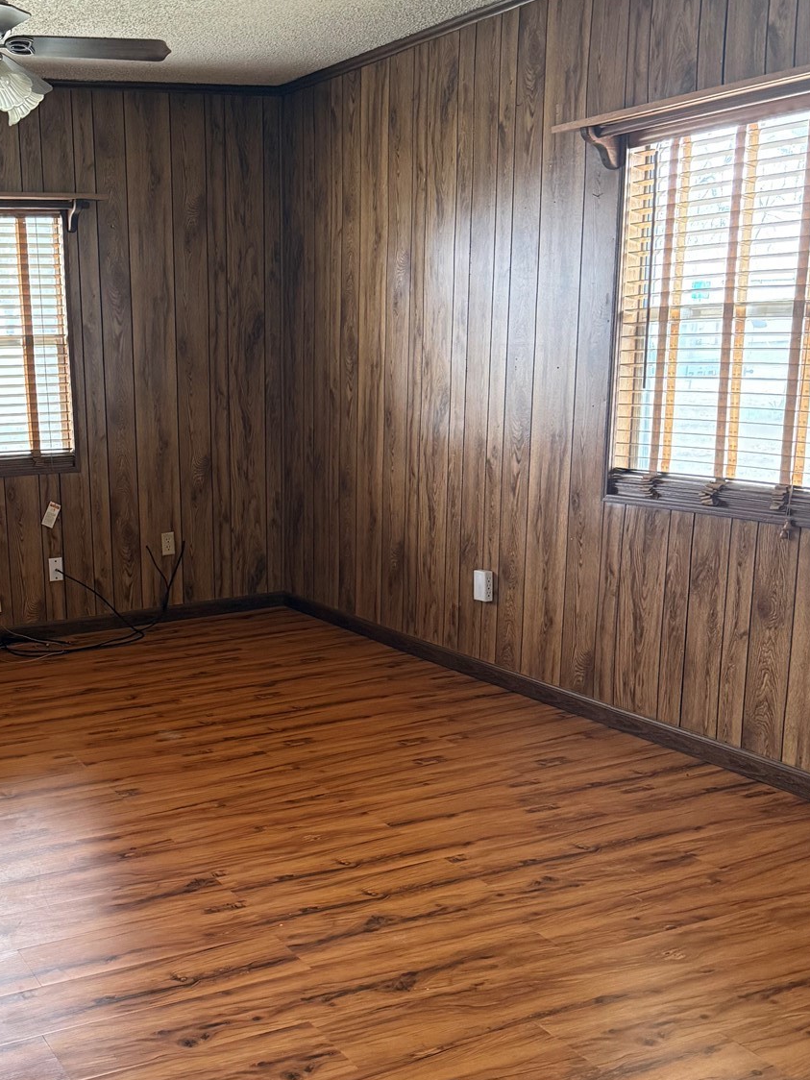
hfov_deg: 33.9
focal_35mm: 41
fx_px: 1279
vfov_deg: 45.6
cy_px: 641
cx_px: 146
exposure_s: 1/60
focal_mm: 6.76
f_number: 1.78
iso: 400
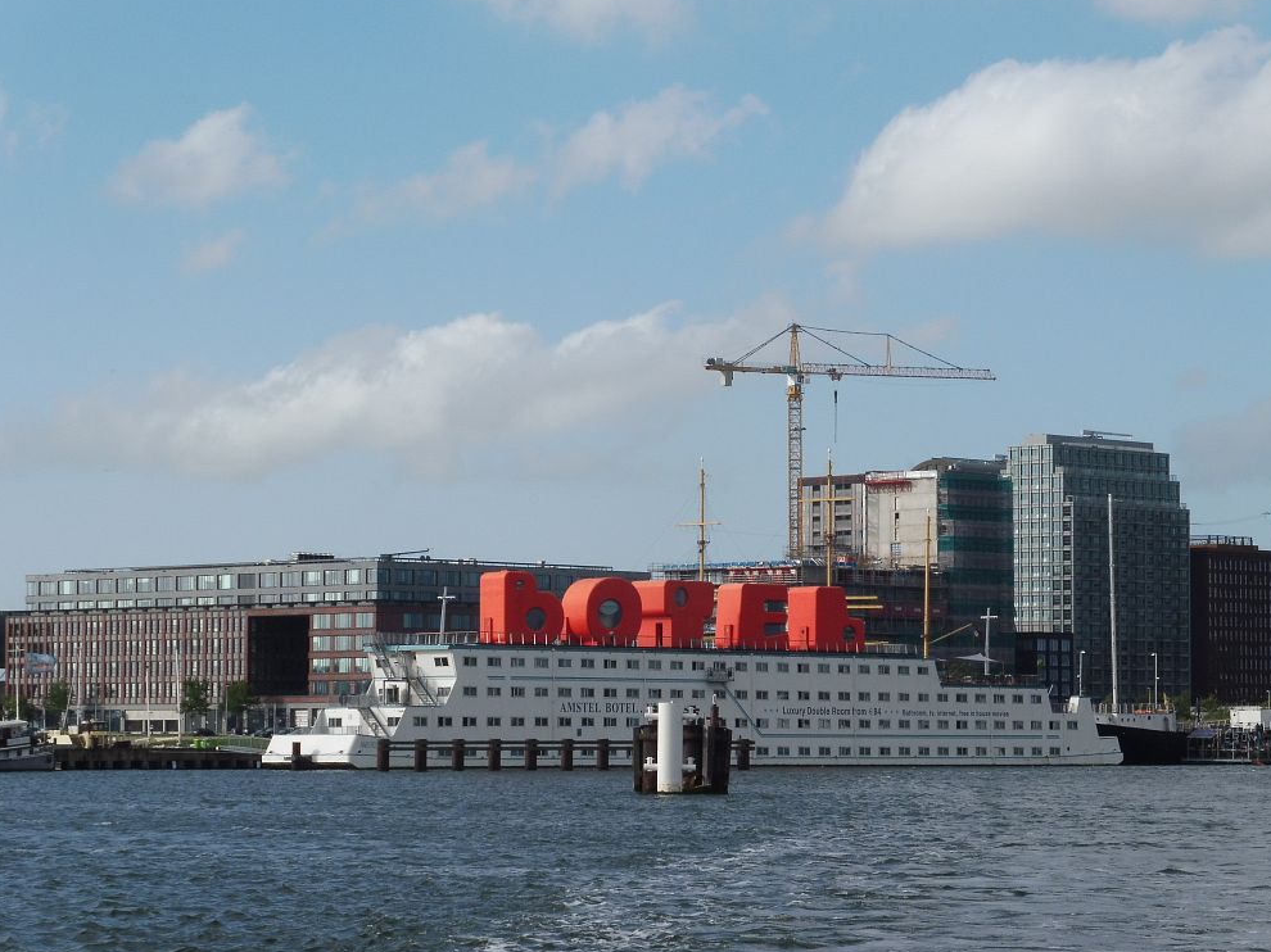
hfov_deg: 16.6
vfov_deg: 12.4
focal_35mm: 119
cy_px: 484
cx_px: 652
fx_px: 4368
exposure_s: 1/400
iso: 100
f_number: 7.1
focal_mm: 20.6
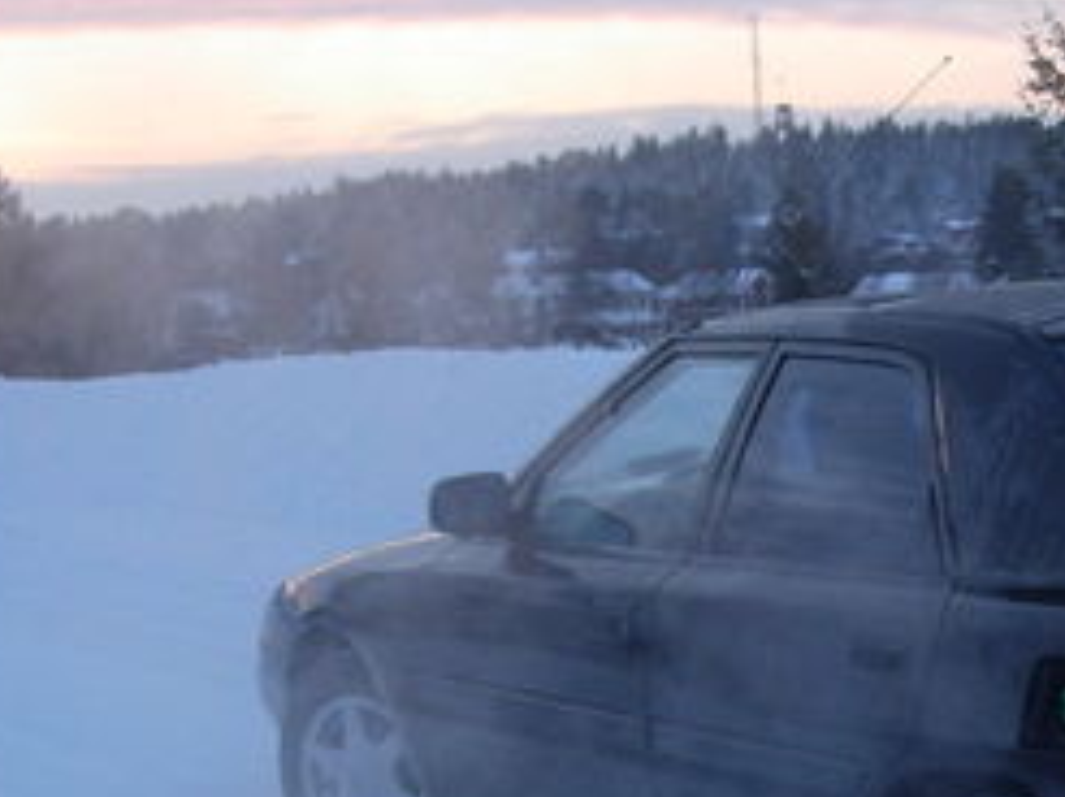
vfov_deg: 14.7
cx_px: 974
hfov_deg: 19.5
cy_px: 749
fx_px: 3043
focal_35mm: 99
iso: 79
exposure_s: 1/152
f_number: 2.8
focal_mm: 7.8
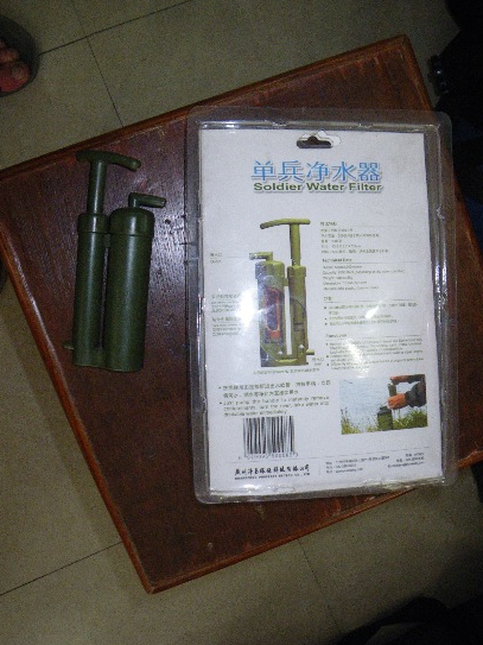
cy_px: 286
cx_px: 272
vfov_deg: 55.2
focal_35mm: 33
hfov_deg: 42.8
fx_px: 614
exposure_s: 1/50
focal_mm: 5
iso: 400
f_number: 3.5
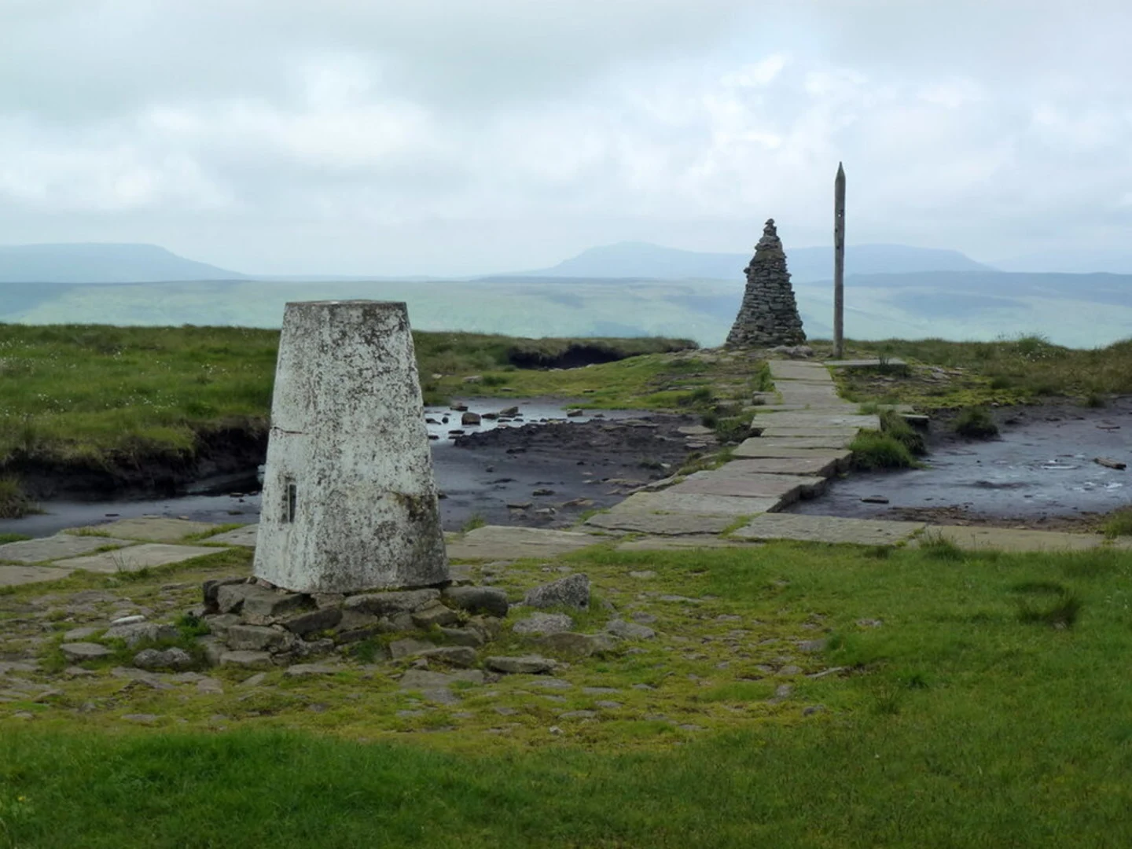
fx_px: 2322
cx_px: 566
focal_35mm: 71
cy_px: 424
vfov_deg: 20.7
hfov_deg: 27.4
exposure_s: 1/400
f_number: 4.7
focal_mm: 12.7
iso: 160
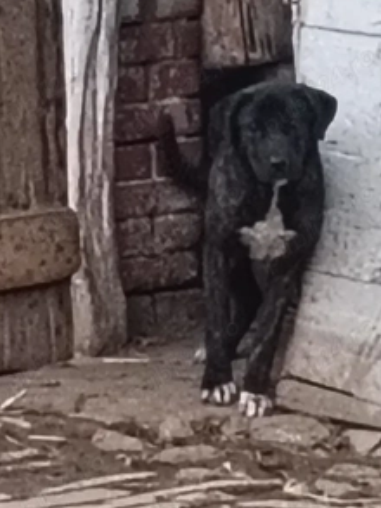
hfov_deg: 4.1
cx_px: 218
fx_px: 5367
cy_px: 246
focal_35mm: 366
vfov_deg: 5.4
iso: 80
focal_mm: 3.98
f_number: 1.8
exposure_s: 1/50.3
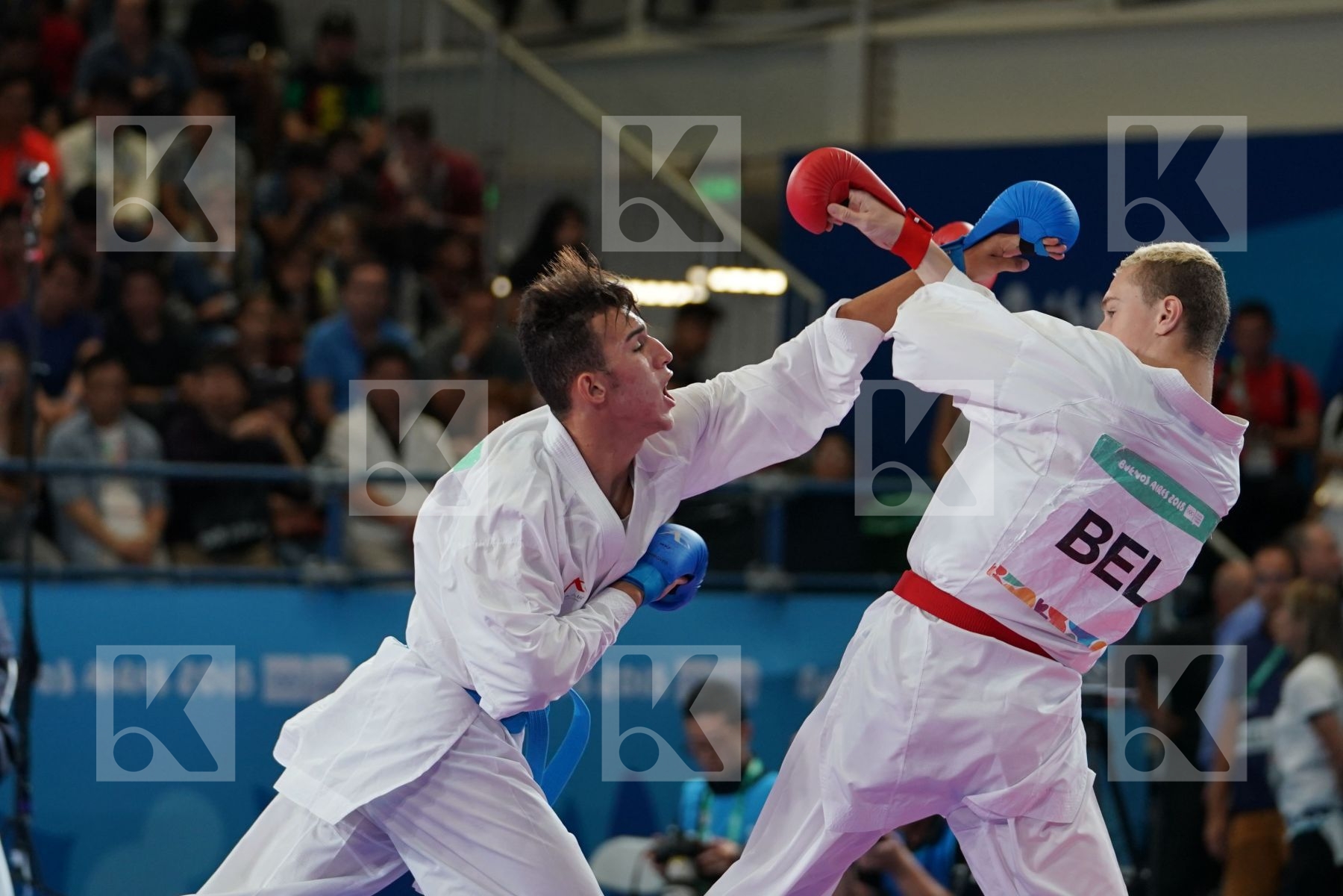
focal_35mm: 180
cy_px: 448
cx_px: 672
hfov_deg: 11.4
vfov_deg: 7.6
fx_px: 6714
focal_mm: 120
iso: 1250
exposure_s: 1/1000
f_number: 2.8
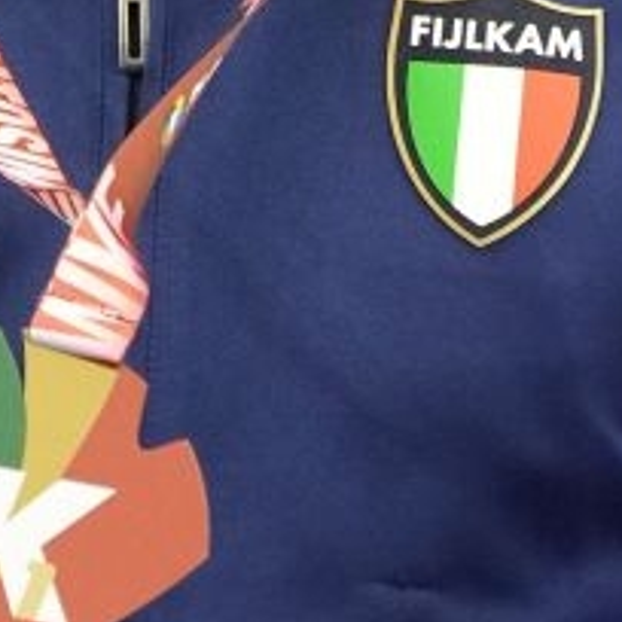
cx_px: 149
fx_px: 27200
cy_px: 311
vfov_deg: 1.3
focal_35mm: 1338
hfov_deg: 1.3
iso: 2000
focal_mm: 178
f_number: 2.8
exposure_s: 1/250
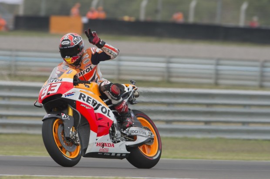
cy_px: 90
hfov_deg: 3.2
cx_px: 135
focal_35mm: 650
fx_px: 4870
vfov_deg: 2.1
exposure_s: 1/1000
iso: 1000
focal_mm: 650
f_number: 10
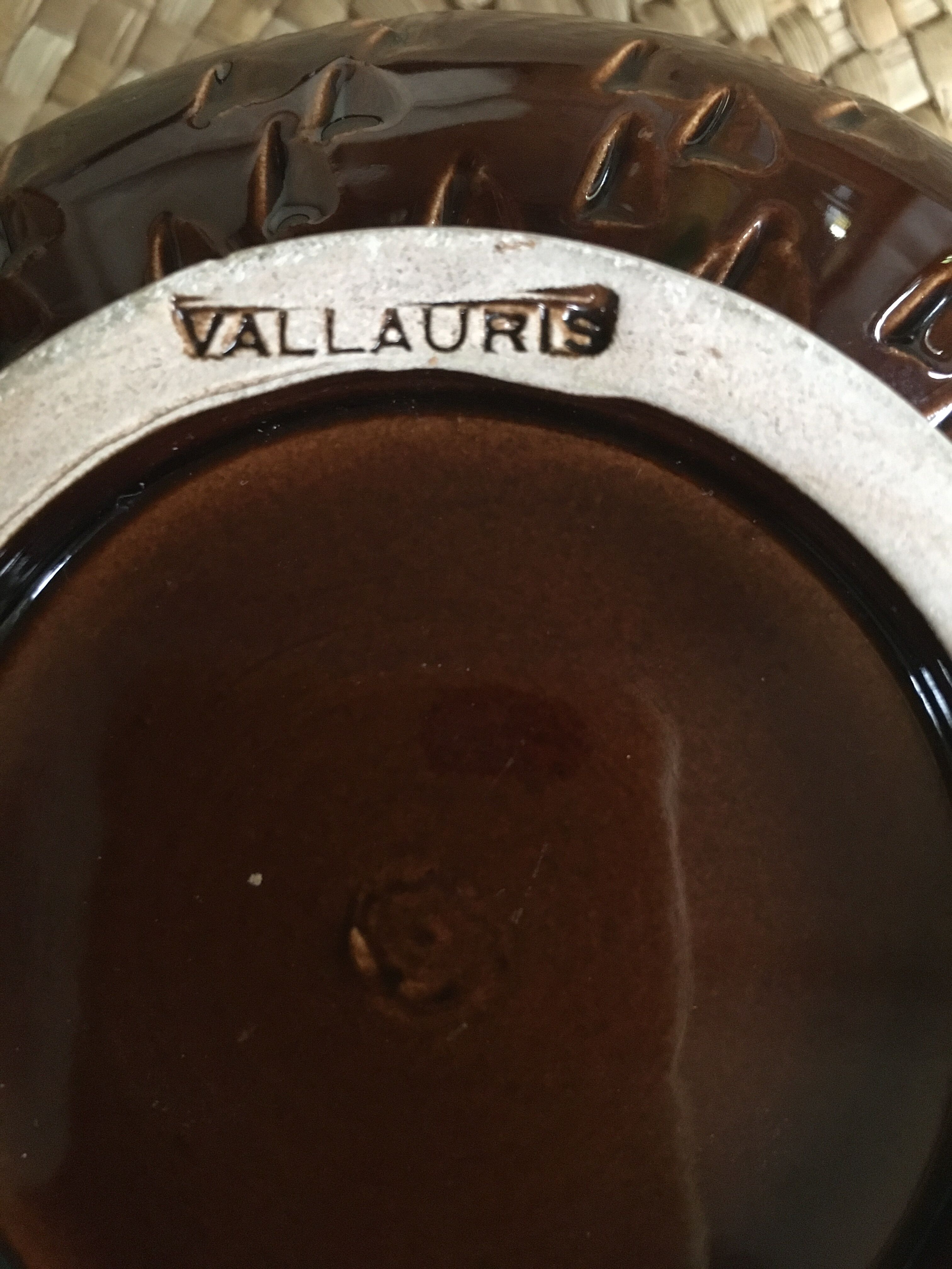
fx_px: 1063
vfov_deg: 61.7
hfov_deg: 48.2
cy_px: 634
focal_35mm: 29
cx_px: 476
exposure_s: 1/17
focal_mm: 4.15
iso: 250
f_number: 2.2
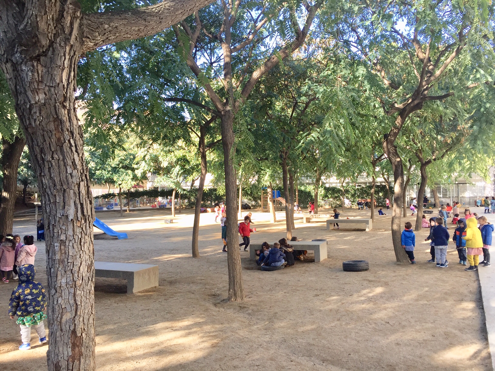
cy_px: 186
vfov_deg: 48.2
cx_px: 248
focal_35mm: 29
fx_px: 415
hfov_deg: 61.7
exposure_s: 1/249
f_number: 2.2
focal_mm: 4.15
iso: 32
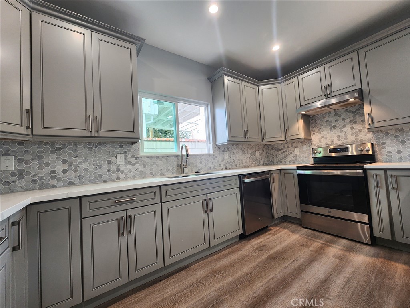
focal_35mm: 13
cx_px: 205
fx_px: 154
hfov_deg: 106.2
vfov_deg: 89.9
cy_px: 154
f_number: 2.2
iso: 160
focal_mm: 2.2
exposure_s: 1/60
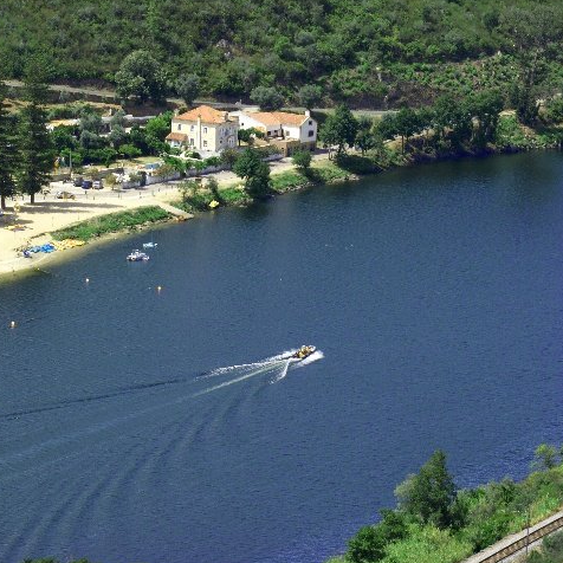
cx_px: 98
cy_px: 264
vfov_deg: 8.2
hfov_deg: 8.2
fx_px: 3938
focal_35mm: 214
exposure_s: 1/200
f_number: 8
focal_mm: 100
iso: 100
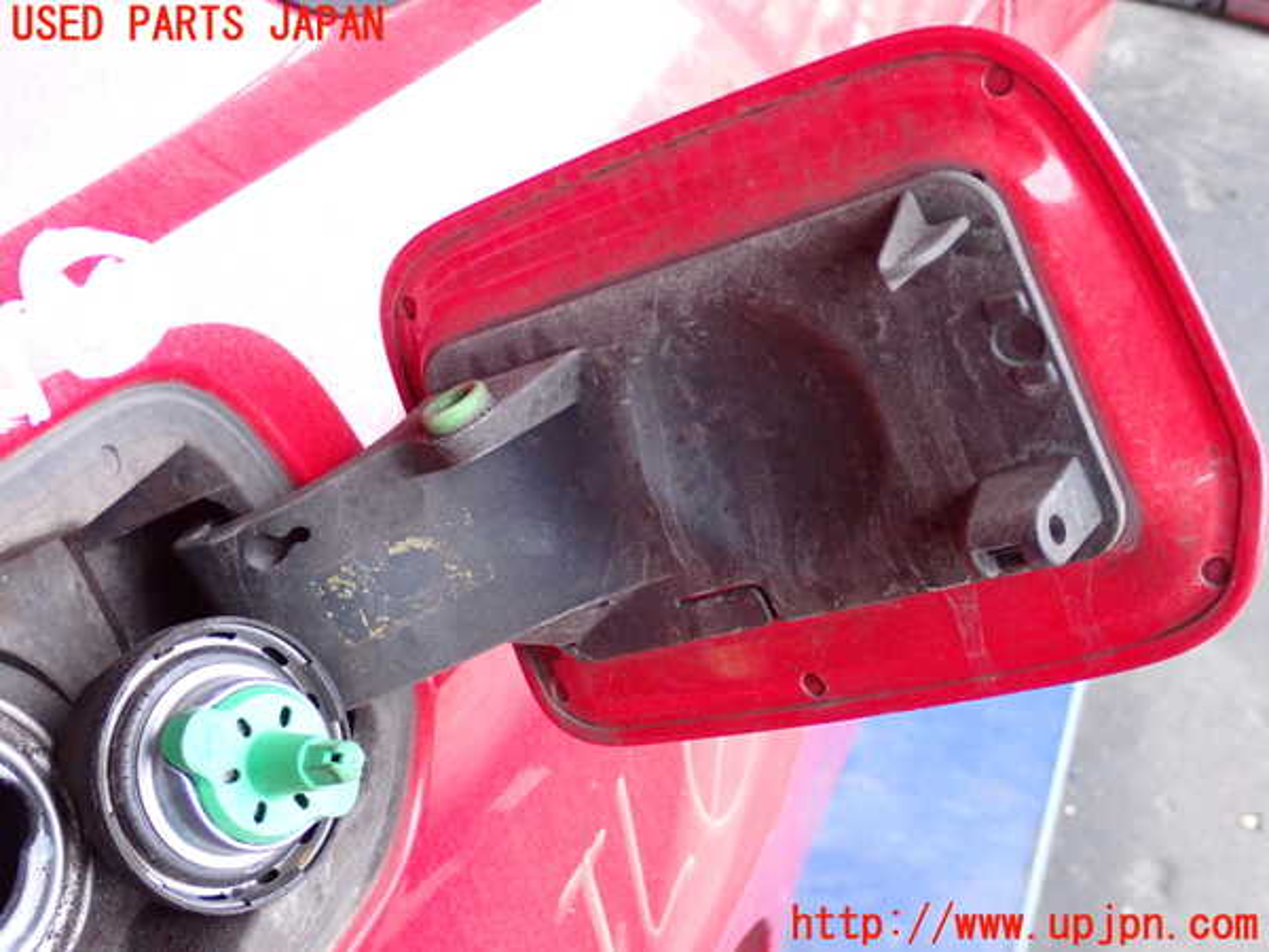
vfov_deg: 27.0
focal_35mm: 54
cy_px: 476
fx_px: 1980
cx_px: 634
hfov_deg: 35.5
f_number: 3.3
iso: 1000
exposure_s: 1/125
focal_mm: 9.65
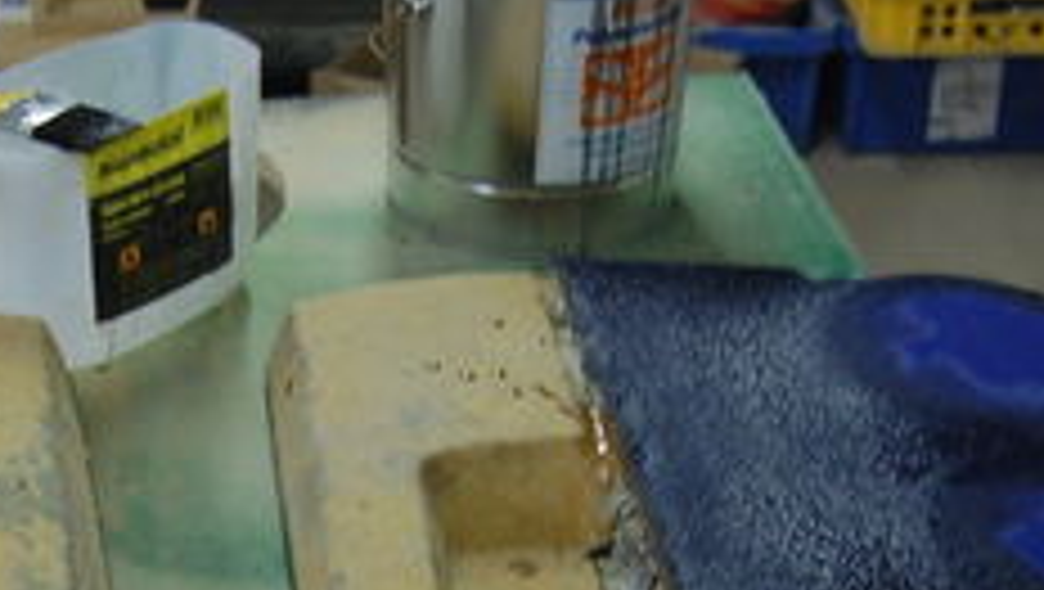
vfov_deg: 12.1
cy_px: 585
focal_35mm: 99
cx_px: 256
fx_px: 2755
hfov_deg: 21.3
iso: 800
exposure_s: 1/25
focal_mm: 23
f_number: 3.8
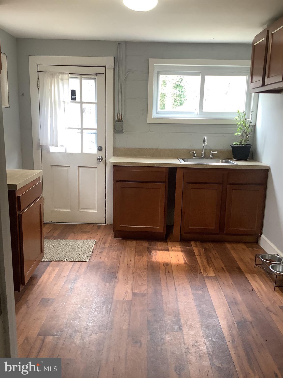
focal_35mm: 31
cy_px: 189
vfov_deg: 58.4
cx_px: 142
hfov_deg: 45.4
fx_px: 338
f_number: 2.4
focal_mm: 3.3
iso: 80
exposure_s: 1/50
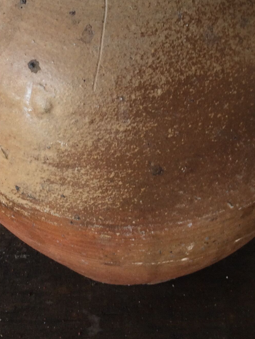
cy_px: 31
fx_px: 697
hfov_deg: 20.7
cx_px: 125
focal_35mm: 71
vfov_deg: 26.4
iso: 50
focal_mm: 4.15
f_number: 2.2
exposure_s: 1/50
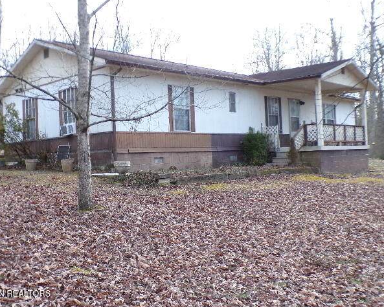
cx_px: 191
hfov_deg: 46.9
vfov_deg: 38.2
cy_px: 152
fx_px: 443
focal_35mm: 39
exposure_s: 1/140
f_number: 3.3
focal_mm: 6.6
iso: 100
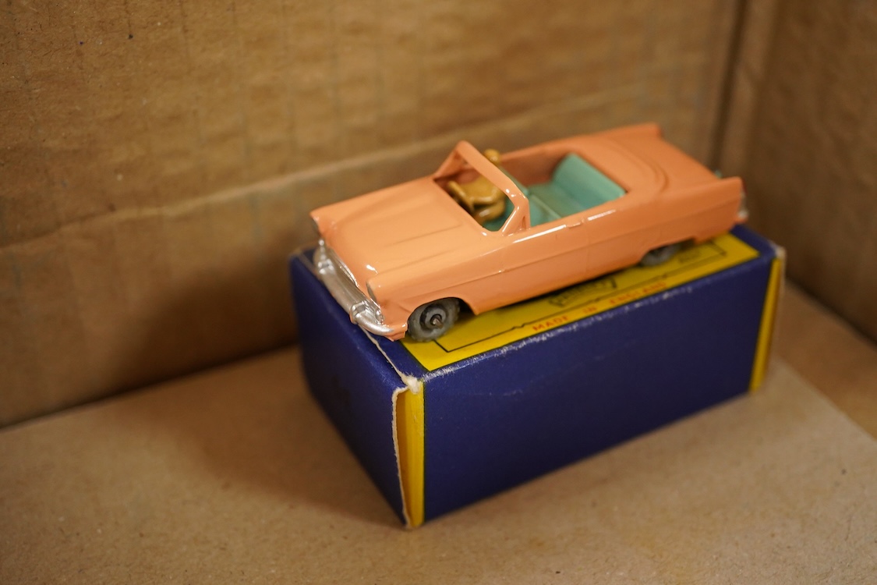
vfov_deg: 29.9
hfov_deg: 43.6
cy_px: 292
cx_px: 438
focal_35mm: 45
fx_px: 1096
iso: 2500
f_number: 5.6
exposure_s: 1/160
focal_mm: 30
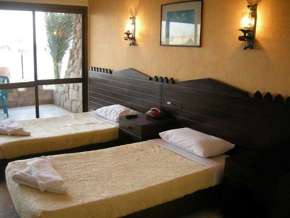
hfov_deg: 51.4
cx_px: 145
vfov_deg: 39.7
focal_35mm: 36
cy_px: 109
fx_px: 302
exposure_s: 1/52.5
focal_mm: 7.5
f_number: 2.7
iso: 204
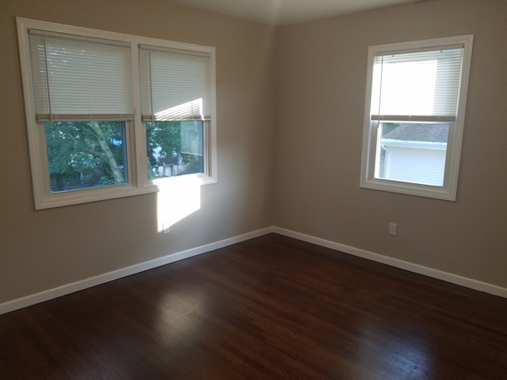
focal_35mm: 26
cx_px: 254
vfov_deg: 53.1
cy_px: 190
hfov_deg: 67.3
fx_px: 381
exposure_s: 1/60
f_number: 1.7
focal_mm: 4.2
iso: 100
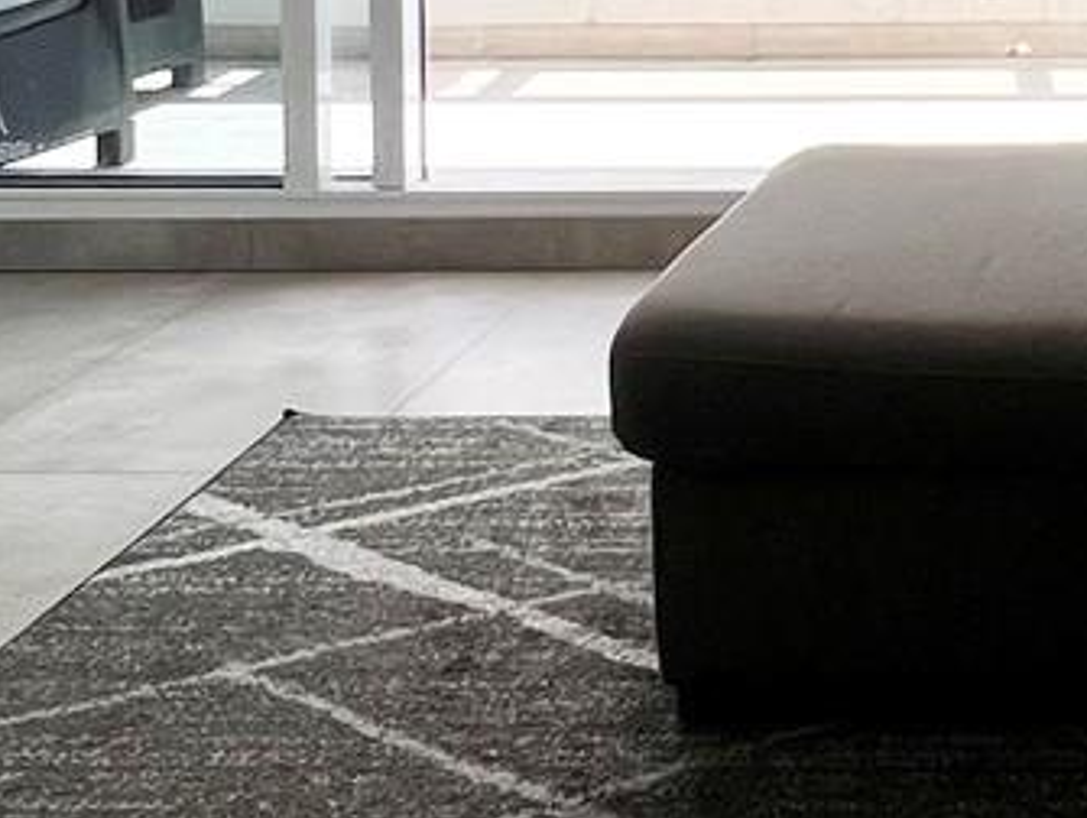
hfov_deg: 28.2
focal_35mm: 62
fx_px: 1949
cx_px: 1214
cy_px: -237
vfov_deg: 21.5
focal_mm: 1.57
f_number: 1.8
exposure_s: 1/380
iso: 32
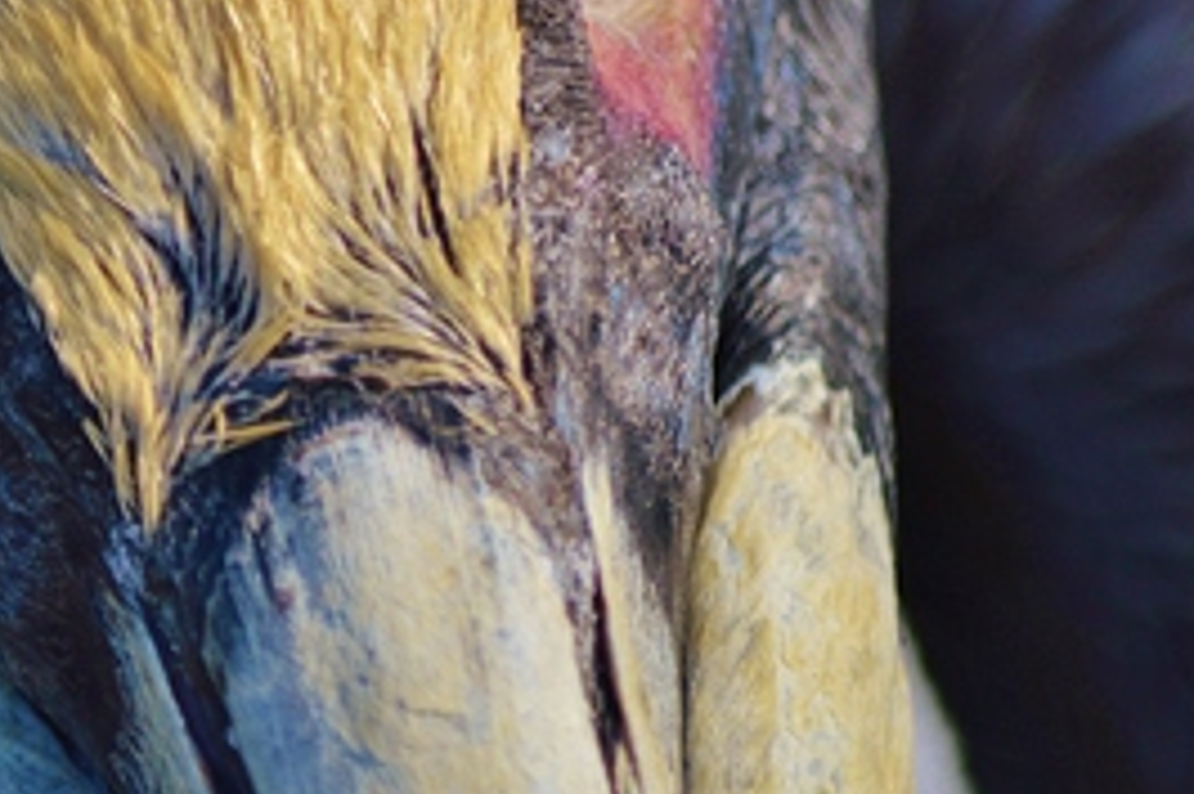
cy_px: 2
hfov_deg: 2.0
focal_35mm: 1015
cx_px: 54
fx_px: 33642
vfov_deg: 1.4
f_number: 5.6
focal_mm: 300
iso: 100
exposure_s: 1/125
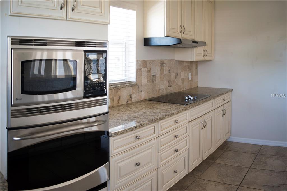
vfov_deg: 47.9
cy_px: 96
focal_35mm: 27
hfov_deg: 67.4
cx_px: 144
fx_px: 215
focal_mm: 18
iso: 450
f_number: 4
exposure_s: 1/60
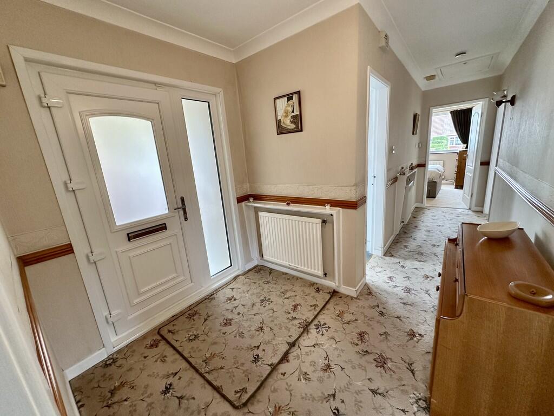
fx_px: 224
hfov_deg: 102.1
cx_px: 277
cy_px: 208
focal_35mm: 14
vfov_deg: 85.7
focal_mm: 2.22
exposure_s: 1/100
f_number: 2.2
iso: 200
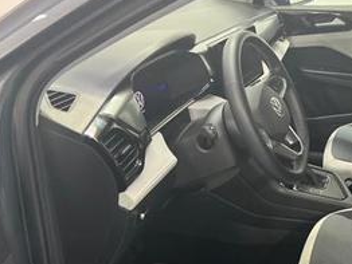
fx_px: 509
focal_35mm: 50
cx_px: 313
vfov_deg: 29.1
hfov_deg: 36.0
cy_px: 141
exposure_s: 1/30
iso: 500
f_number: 1.5
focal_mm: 5.7
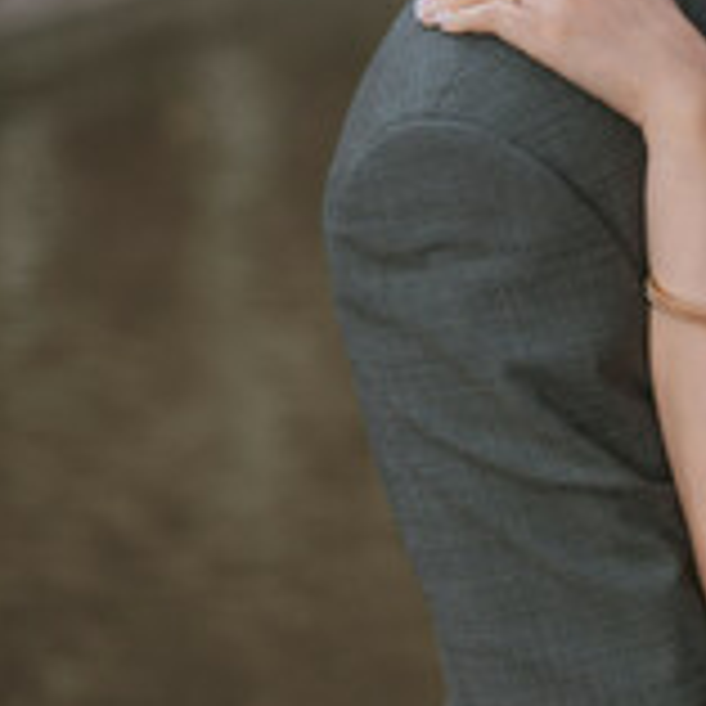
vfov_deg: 15.3
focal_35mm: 114
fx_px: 2630
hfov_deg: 14.9
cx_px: 764
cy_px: 288
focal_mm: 35
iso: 400
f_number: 1.4
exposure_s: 1/250
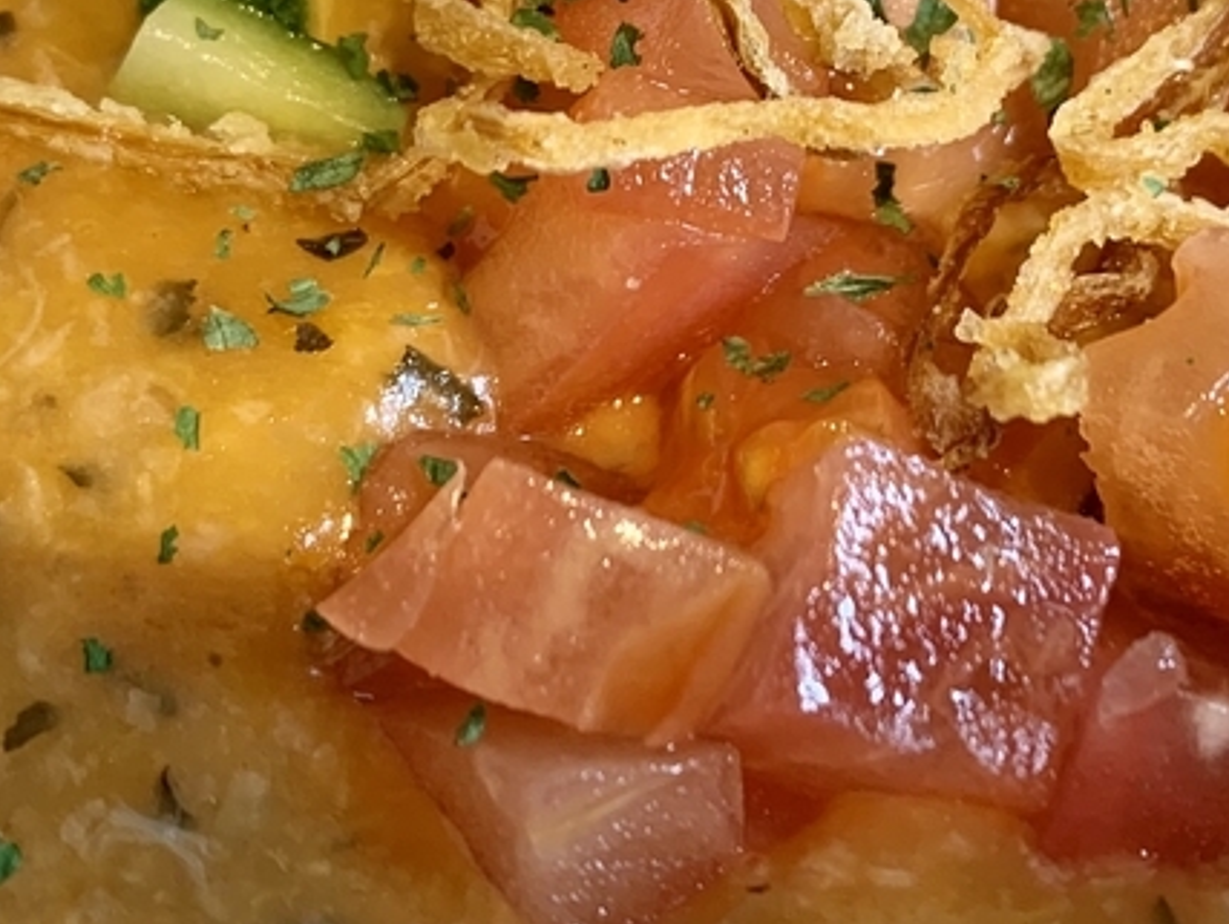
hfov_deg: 26.5
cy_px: 107
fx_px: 2594
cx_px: 826
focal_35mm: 73
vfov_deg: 19.8
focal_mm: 4.25
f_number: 1.8
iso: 50
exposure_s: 1/50
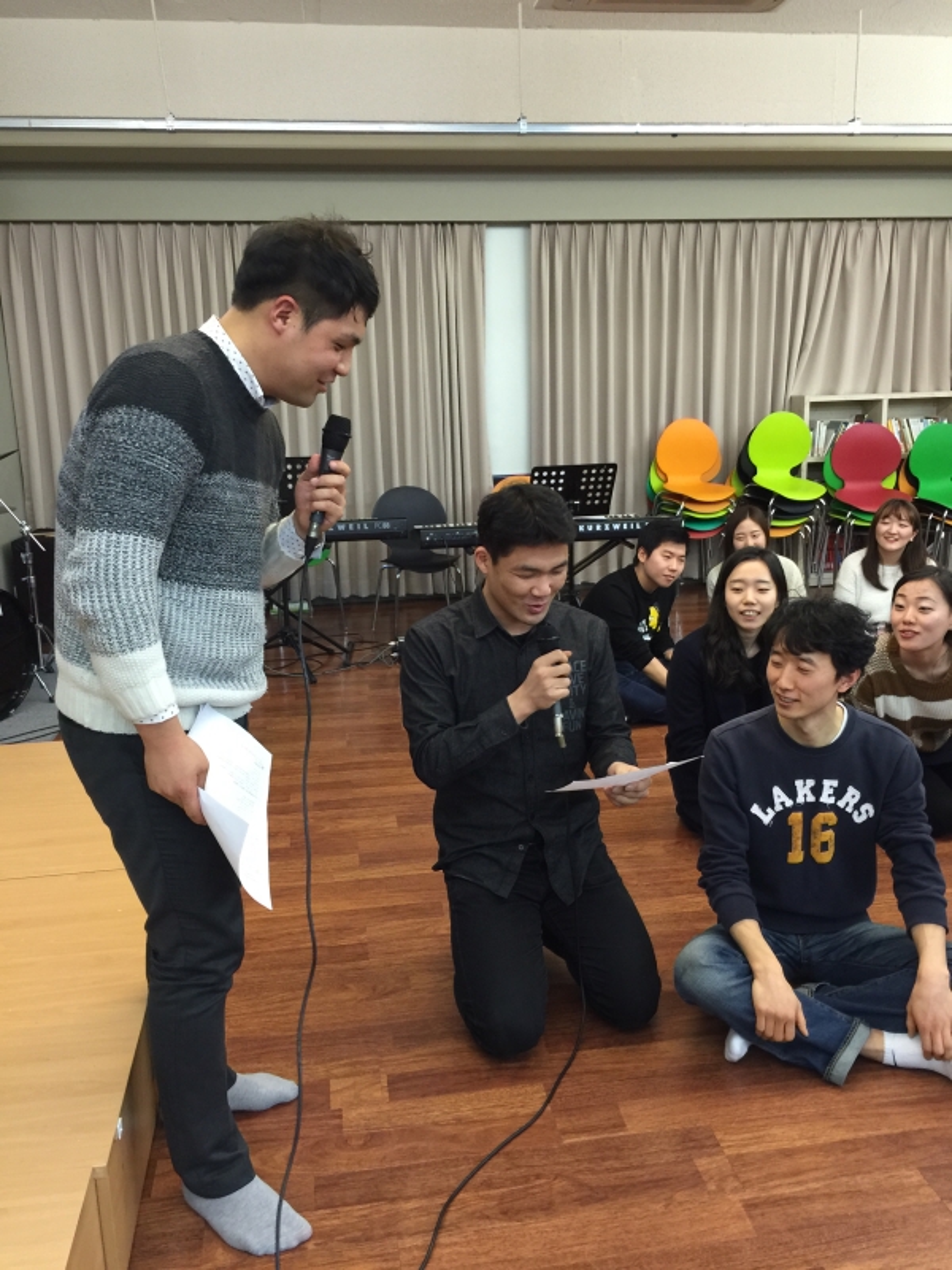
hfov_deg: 48.2
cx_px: 476
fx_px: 1063
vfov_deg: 61.7
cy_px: 635
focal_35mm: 29
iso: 80
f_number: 2.2
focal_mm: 4.15
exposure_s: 1/15
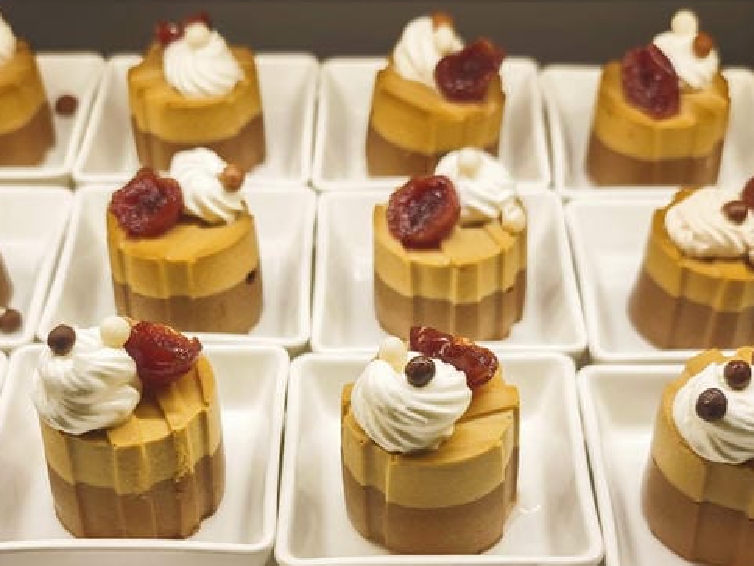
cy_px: 433
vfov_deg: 25.3
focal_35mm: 57
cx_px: 351
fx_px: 1242
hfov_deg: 33.8
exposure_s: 1/121
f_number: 2
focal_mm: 8.72
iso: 125
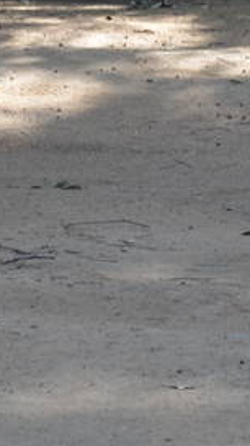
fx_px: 5981
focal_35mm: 506
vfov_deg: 4.3
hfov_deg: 2.4
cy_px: 98
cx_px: 18
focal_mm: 55
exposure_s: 1/125
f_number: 5.6
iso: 200
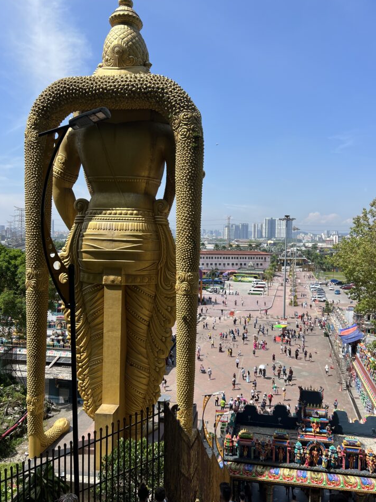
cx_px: 199
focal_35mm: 28
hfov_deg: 49.7
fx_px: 406
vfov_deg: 63.4
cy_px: 247
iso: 50
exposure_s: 1/3356
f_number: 1.5
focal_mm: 5.7
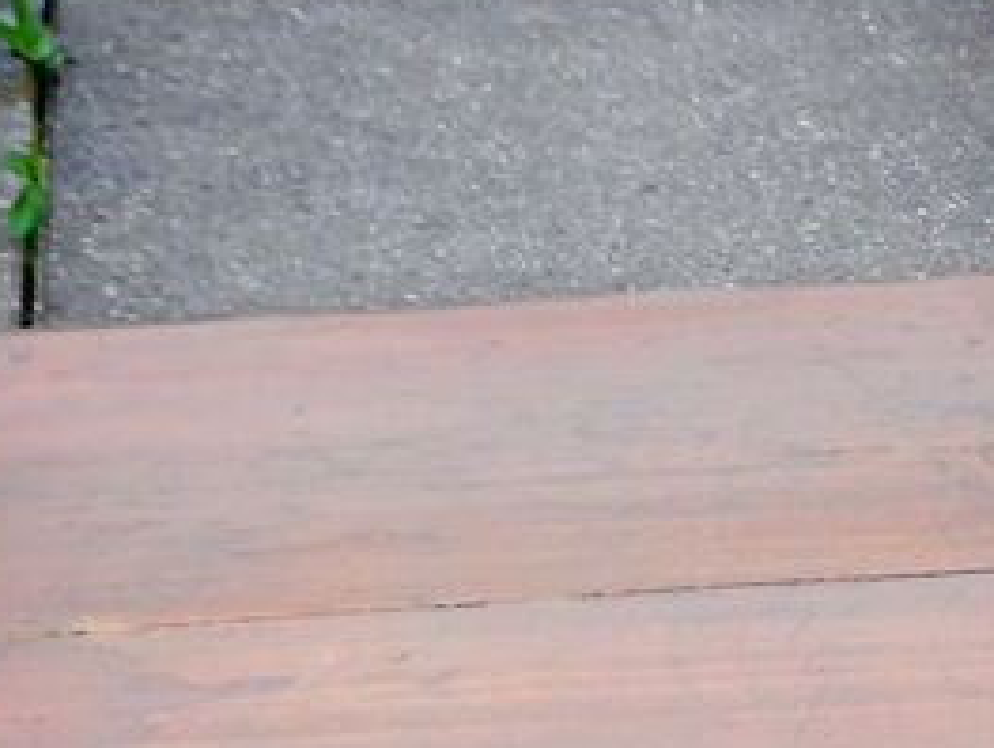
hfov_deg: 11.6
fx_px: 4802
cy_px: 1273
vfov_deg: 8.6
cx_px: 1172
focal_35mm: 167
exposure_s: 1/100
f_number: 4.5
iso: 200
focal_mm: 7.58
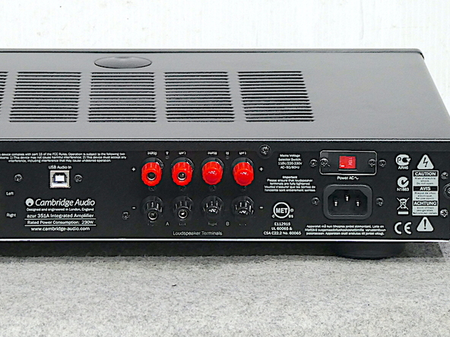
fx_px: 3185
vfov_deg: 6.1
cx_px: 122
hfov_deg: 8.1
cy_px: 103
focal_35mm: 245
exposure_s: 1/10
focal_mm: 27.1
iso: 200
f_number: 5.4
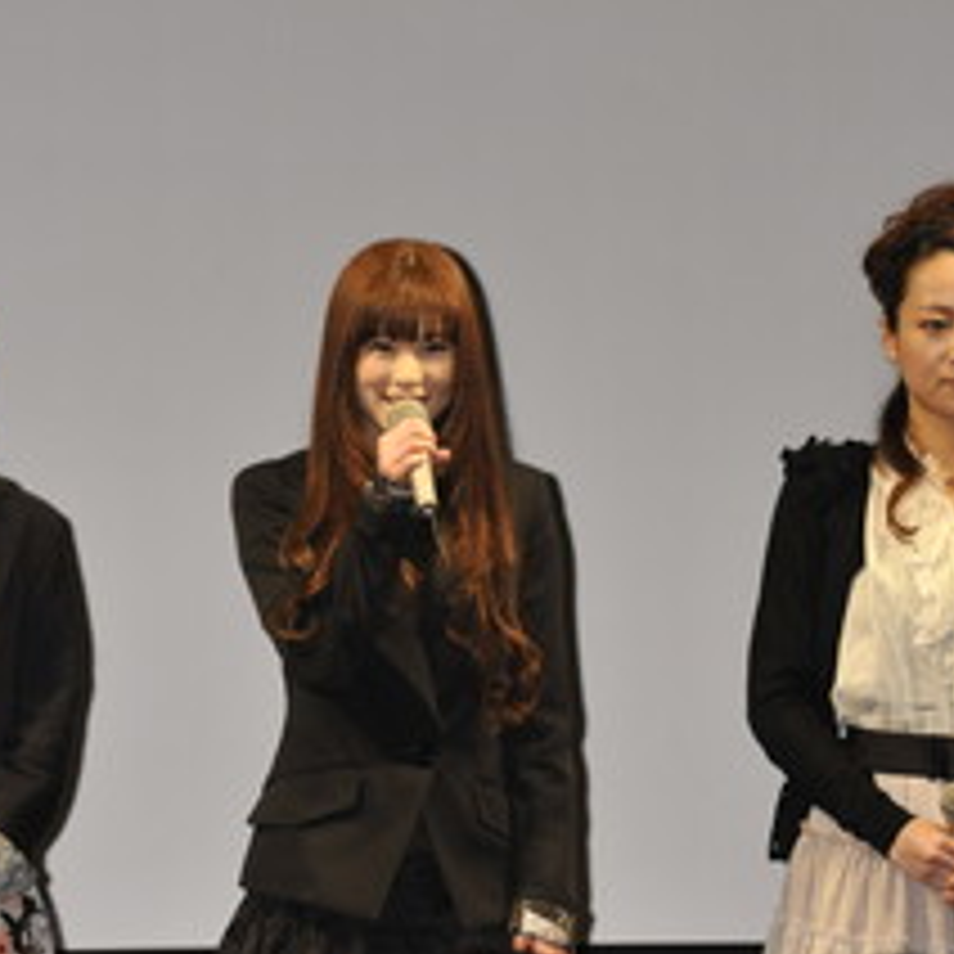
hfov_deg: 5.7
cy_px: 544
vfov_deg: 5.7
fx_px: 9510
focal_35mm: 305
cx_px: 405
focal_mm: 190
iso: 2000
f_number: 6.3
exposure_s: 1/200
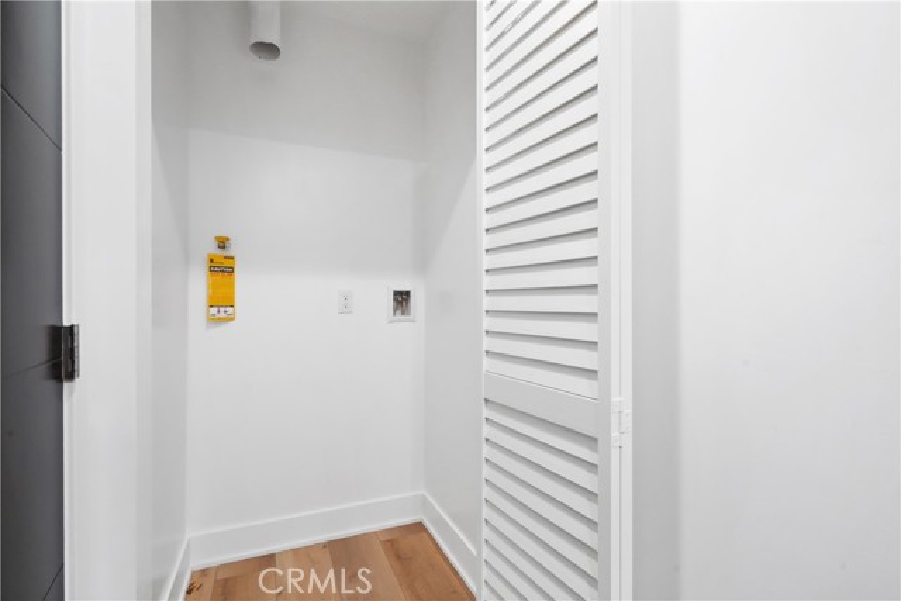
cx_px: 450
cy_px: 300
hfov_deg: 96.7
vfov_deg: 73.8
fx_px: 401
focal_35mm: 16
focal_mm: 16
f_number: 11
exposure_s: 1/10
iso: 12800
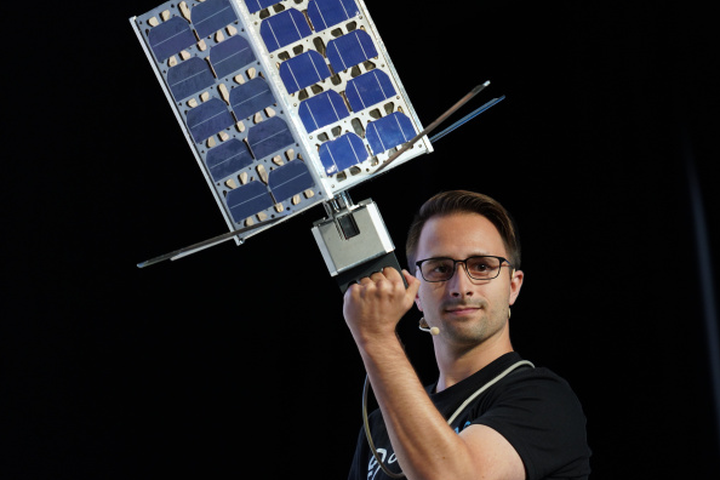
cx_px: 362
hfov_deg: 6.8
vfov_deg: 4.5
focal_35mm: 303
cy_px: 241
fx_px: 6060
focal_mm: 300
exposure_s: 1/320
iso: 1600
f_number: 5.6
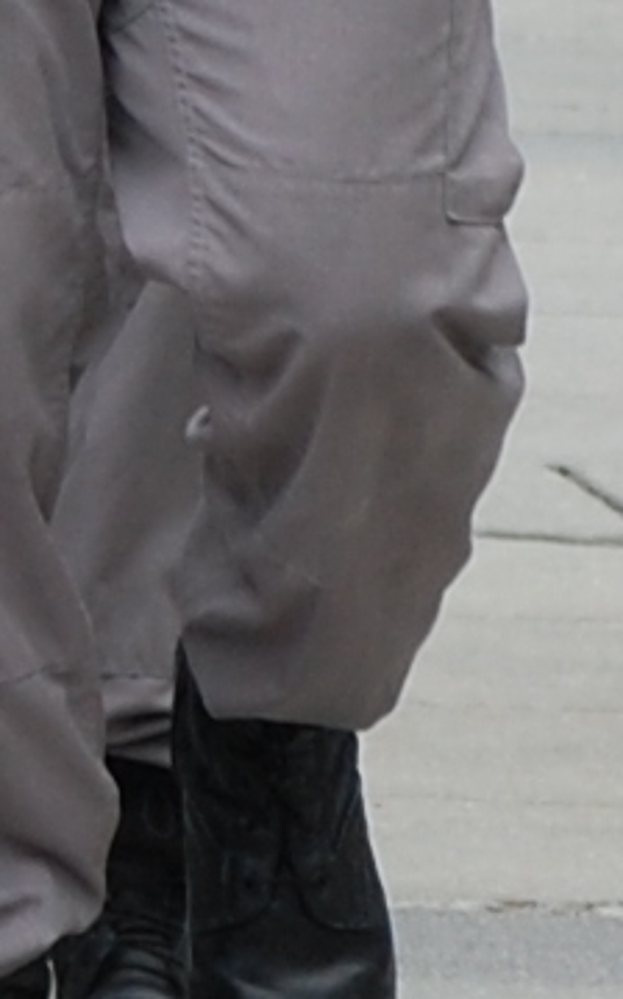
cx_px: -1966
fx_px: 27879
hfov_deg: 1.3
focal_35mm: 1025
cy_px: -1057
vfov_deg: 2.0
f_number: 5.6
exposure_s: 1/500
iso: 280
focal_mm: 80
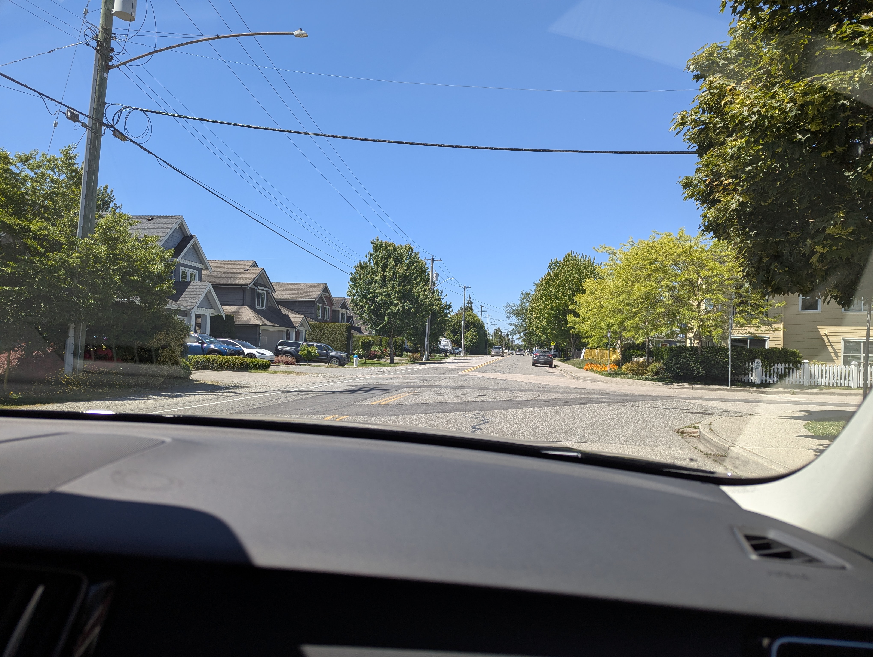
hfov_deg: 71.5
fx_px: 606
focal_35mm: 24
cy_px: 328
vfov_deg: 56.9
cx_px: 436
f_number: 1.85
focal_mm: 6.81
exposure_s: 1/1272
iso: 43
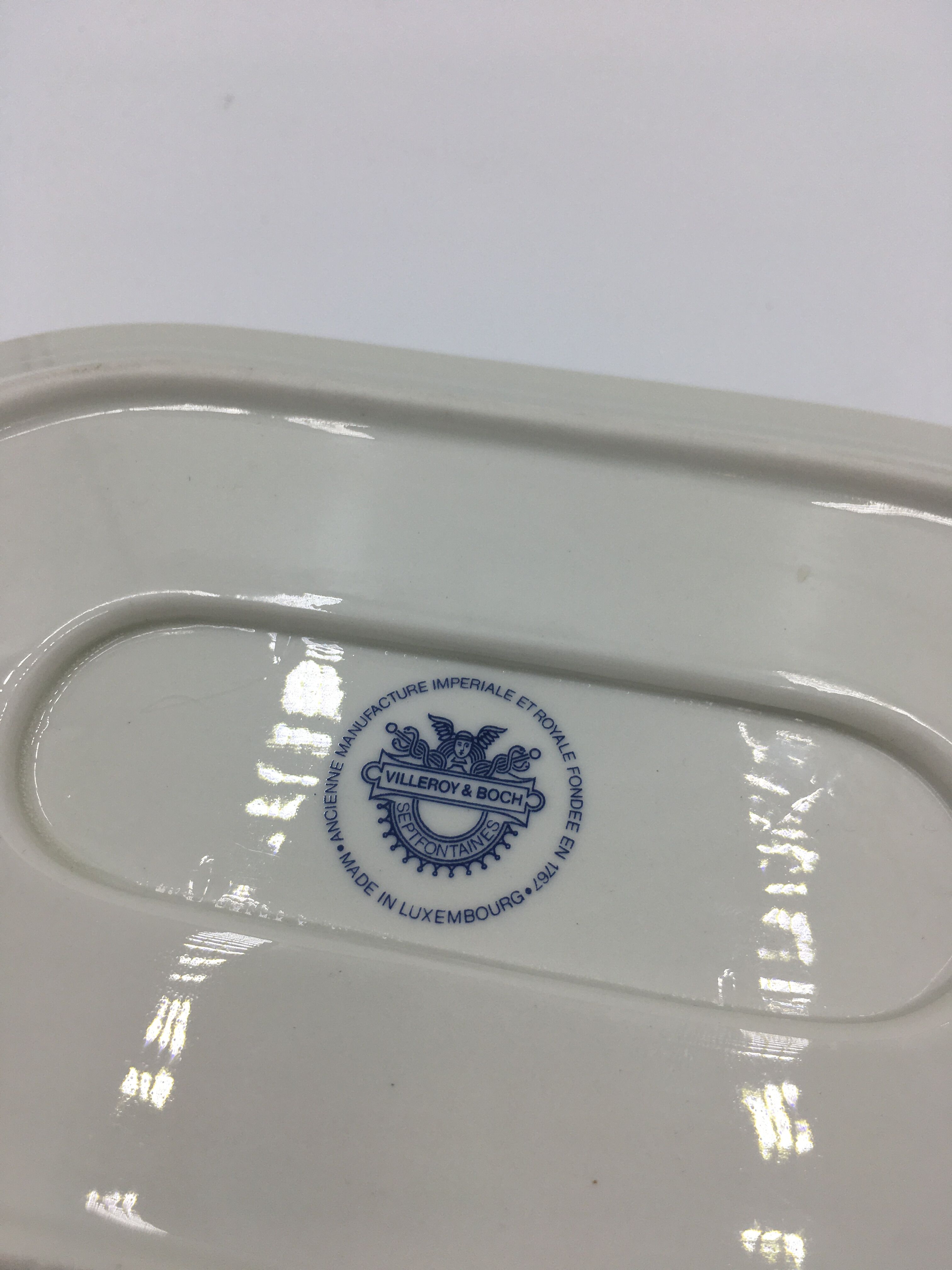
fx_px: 1063
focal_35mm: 29
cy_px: 635
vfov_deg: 61.7
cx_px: 476
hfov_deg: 48.2
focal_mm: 4.15
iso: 25
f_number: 2.2
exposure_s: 1/334
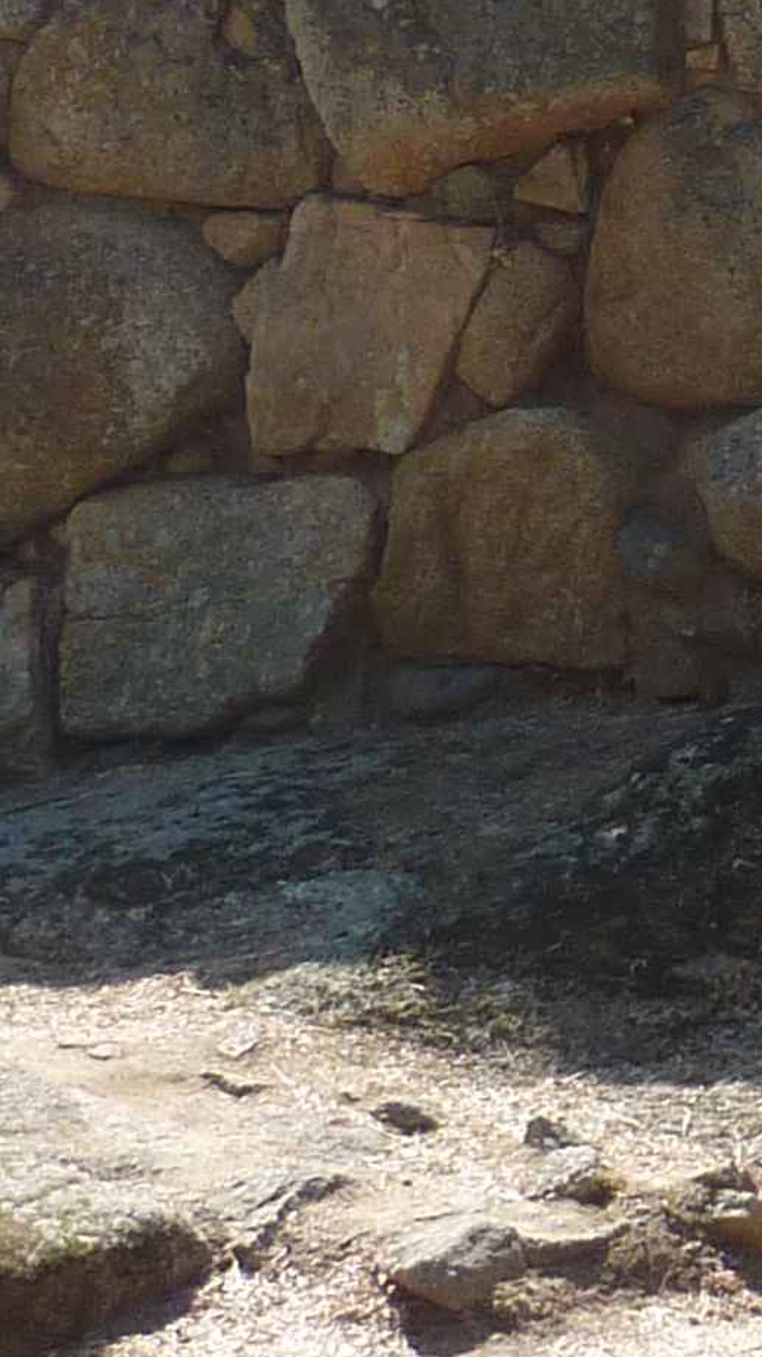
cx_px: 1250
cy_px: 235
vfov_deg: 19.6
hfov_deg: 10.7
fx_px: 3882
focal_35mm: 108
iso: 80
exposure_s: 1/320
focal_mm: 4.1
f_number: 4
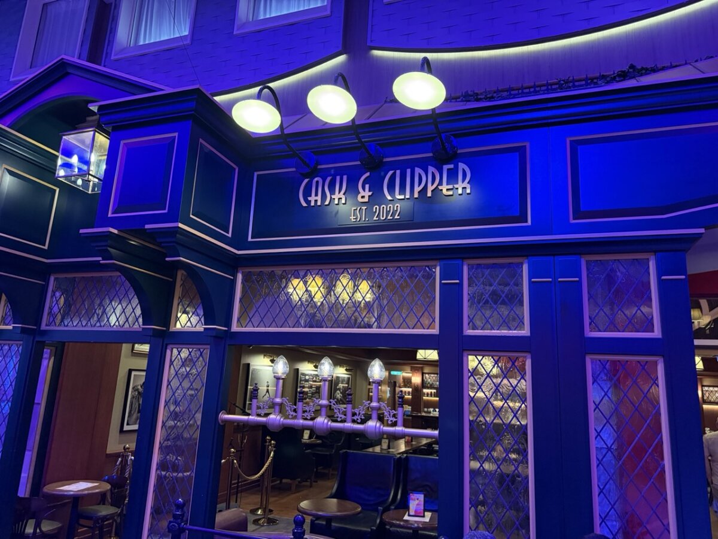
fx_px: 498
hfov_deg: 71.6
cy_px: 270
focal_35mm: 24
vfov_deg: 56.8
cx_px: 359
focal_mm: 6.76
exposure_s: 1/60
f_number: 1.78
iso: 640
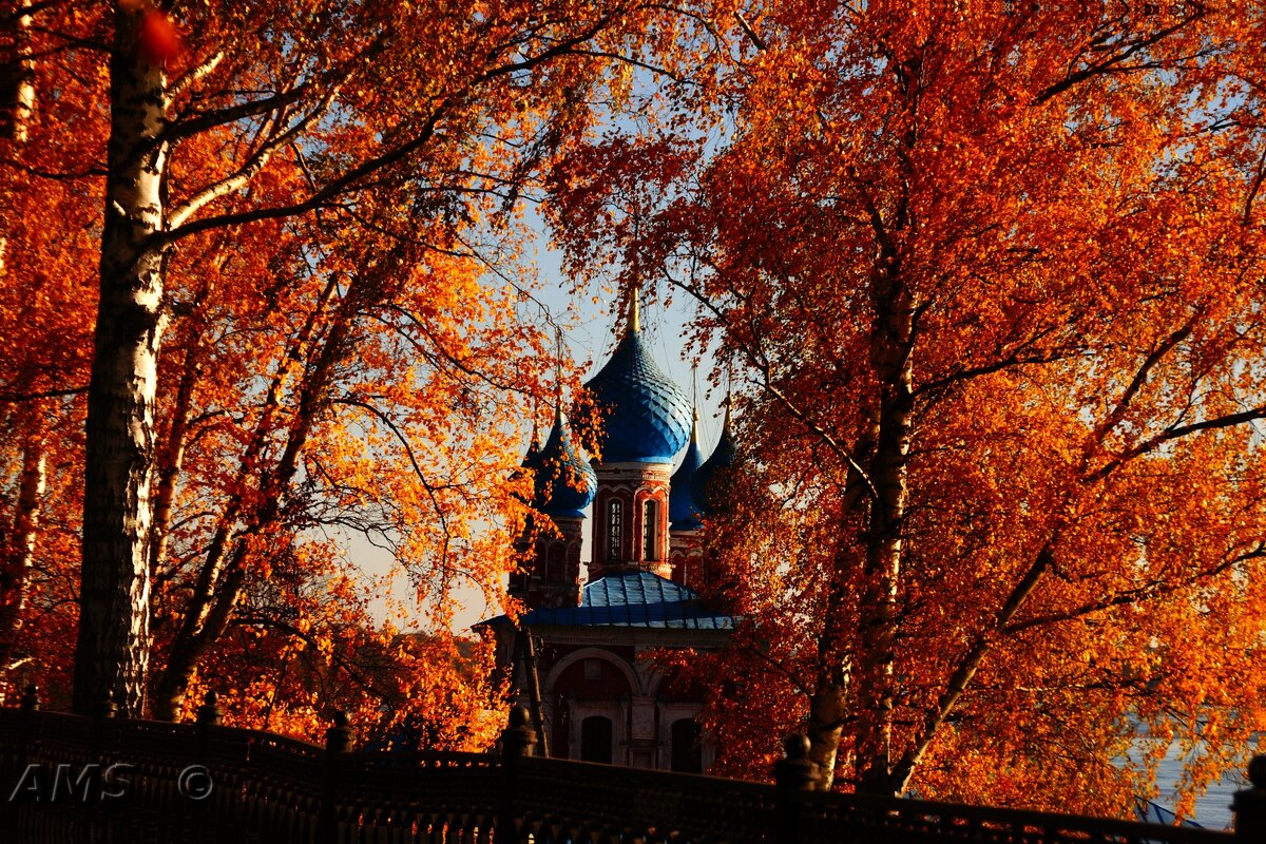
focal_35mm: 105
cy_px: 422
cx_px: 633
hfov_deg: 19.5
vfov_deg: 13.0
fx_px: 3692
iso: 200
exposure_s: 1/1600
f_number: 6.3
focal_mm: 70
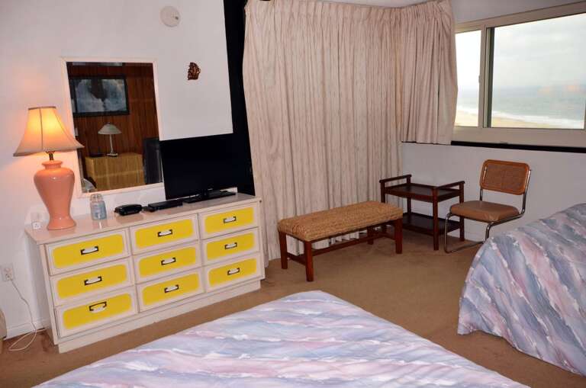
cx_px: 293
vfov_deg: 43.4
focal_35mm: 30
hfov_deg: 62.0
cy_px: 194
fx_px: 487
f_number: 13
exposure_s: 1/60
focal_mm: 20
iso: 500
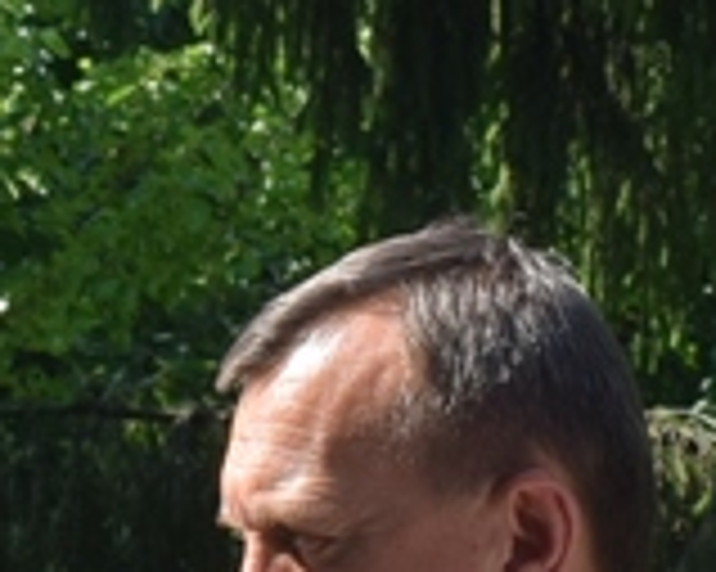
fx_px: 7591
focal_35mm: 358
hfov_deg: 5.4
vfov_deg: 4.3
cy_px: 567
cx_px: 135
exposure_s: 1/320
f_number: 9
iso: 200
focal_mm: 27
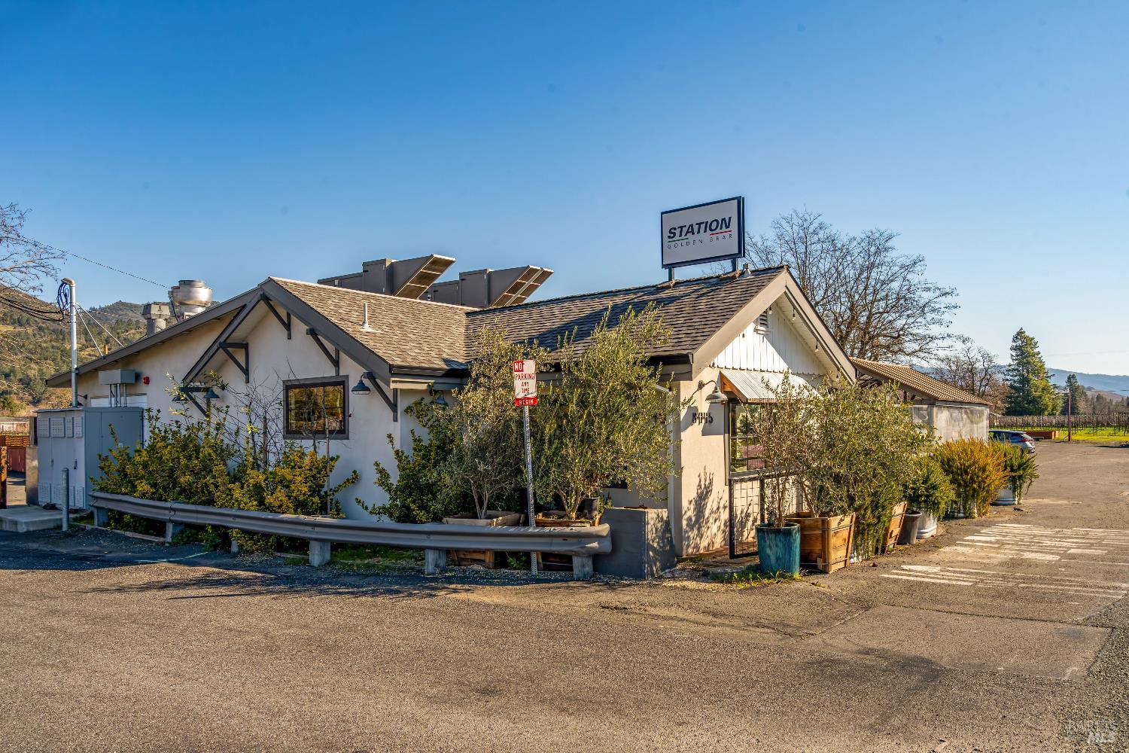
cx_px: 564
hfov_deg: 71.5
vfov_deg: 51.3
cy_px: 376
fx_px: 784
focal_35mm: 25
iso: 320
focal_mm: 25
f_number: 11
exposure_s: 1/250
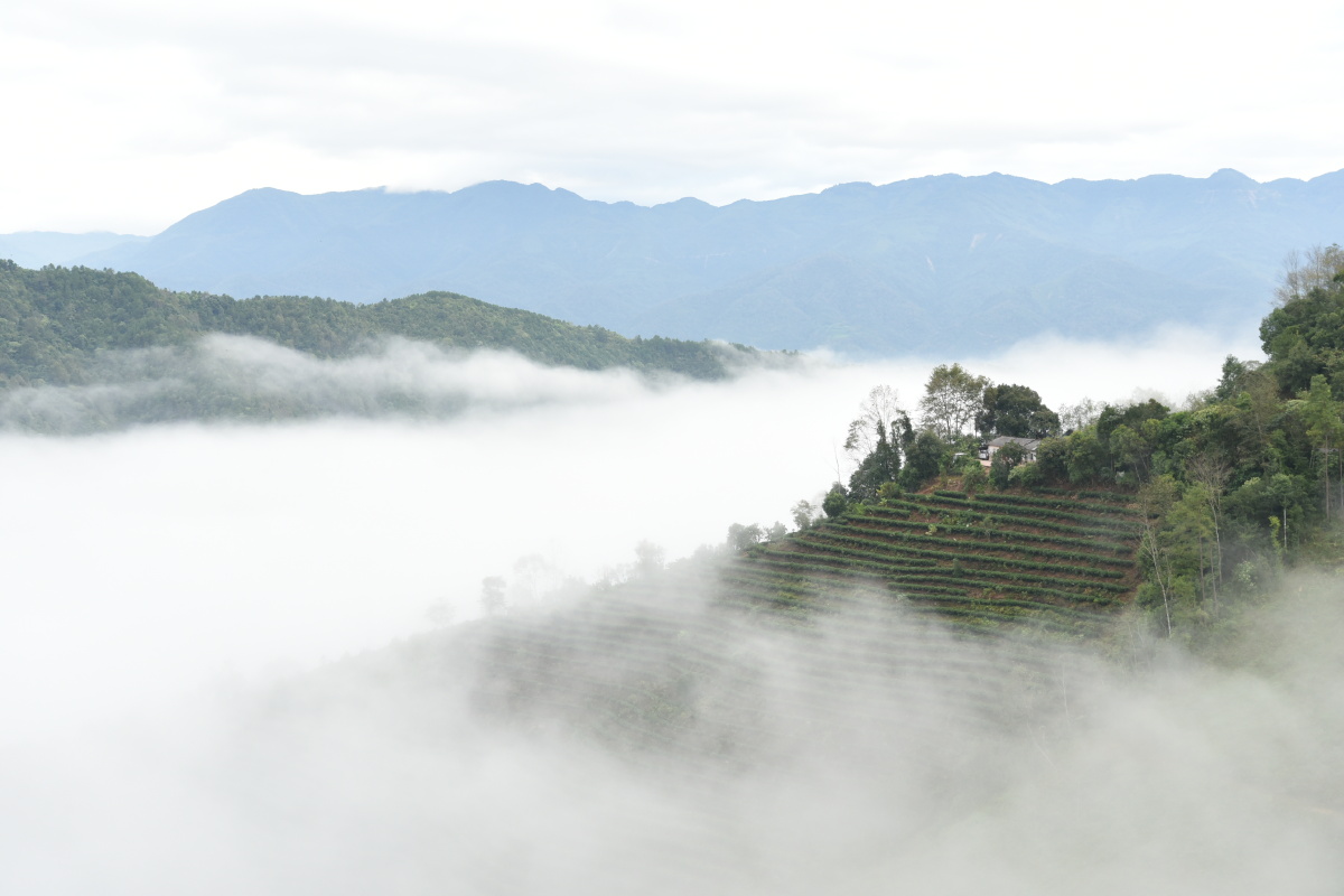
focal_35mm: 48
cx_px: 672
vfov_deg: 28.1
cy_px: 448
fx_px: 1792
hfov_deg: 41.1
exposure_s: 1/250
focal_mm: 48
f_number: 6.3
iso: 1000
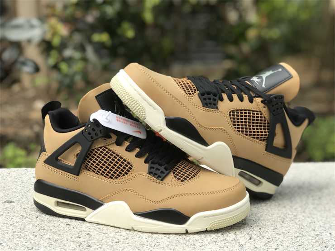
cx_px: 168
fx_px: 552
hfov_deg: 33.8
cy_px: 126
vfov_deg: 25.7
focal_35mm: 57
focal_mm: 6.6
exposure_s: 1/198
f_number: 2.8
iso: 20
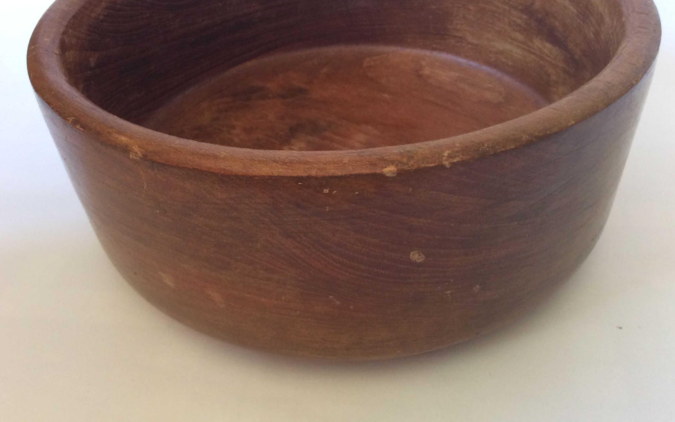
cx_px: 338
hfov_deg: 56.7
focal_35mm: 34
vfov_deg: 37.3
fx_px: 625
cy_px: 200
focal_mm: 3.3
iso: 100
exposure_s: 1/25
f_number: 2.4
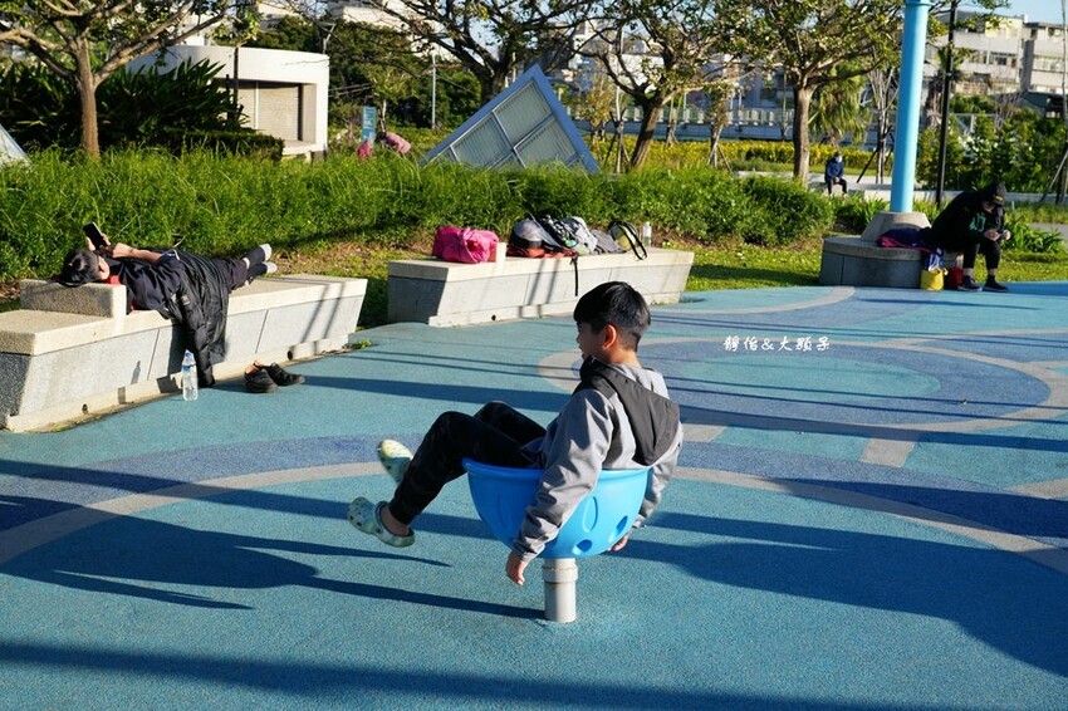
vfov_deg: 29.2
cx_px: 534
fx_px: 1364
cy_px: 356
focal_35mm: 46
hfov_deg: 42.8
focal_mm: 46
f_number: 7.1
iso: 100
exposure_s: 1/160
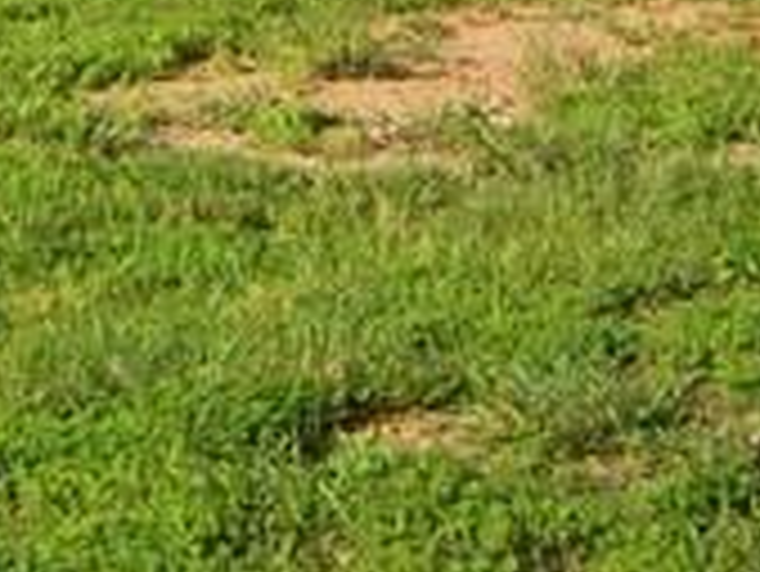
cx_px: -711
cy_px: -1009
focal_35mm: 218
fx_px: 4790
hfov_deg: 8.6
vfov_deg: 6.4
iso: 80
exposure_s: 1/500
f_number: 2.8
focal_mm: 7.5
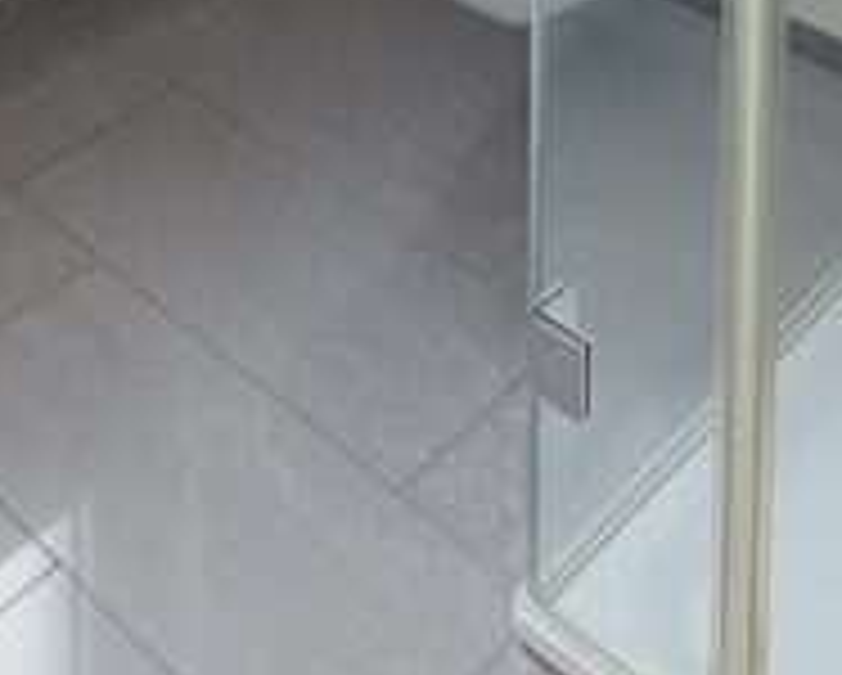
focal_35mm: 73
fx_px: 1821
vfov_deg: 15.3
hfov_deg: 25.0
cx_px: 41
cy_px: -796
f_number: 2.2
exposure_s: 1/72
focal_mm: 2.22
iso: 400
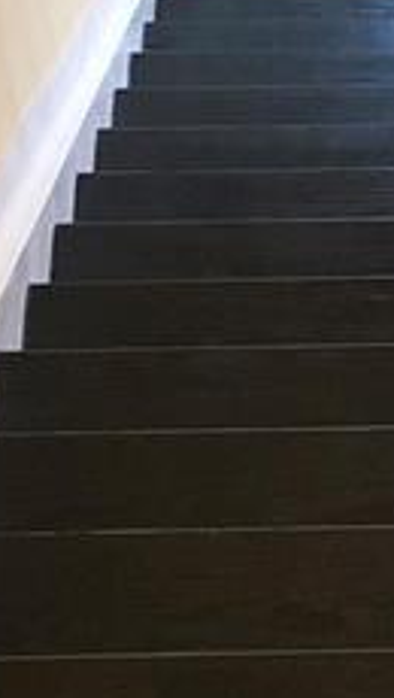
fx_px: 2942
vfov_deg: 13.5
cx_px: 449
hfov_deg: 7.6
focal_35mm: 159
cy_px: 276
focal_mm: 3.99
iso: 100
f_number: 1.8
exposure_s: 1/11
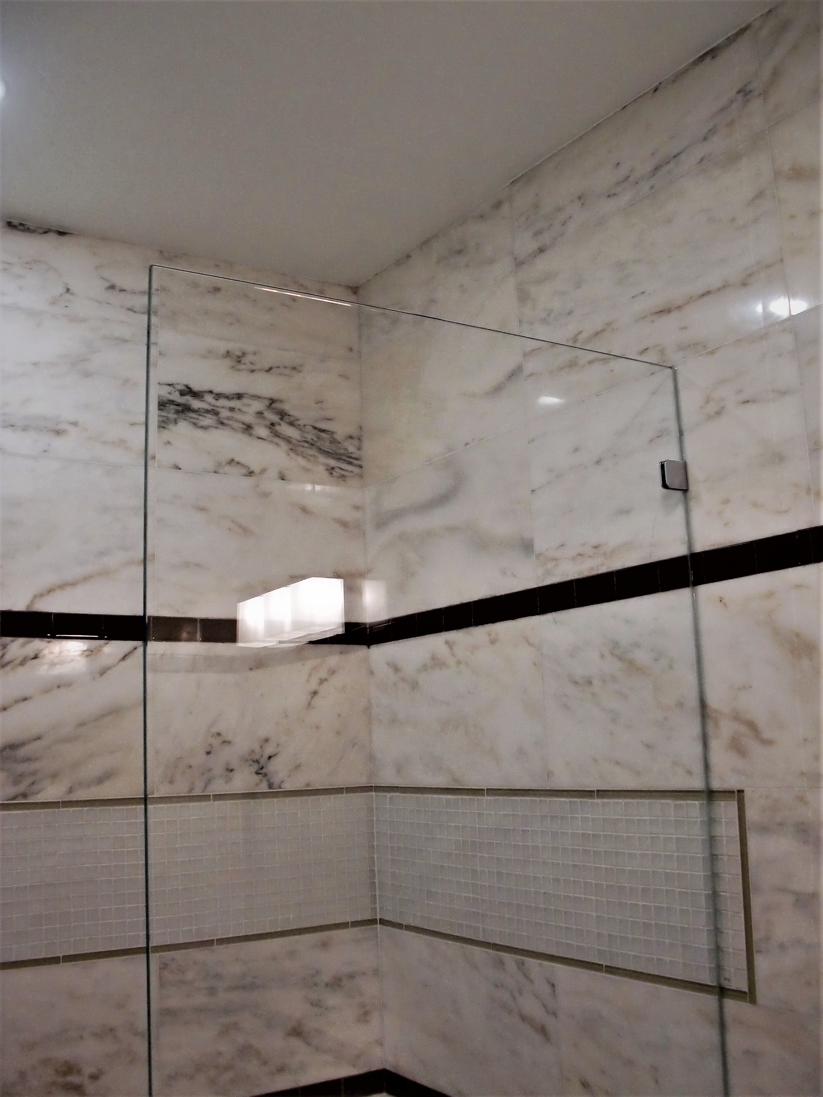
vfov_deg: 51.4
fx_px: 1141
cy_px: 548
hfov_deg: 39.7
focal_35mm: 36
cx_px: 412
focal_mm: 6.3
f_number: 2.8
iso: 250
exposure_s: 1/60
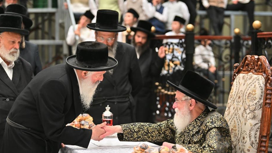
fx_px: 923
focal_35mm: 128
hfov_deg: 16.8
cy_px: 100
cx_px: 144
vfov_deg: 9.5
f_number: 2.8
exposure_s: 1/320
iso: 400
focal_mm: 110
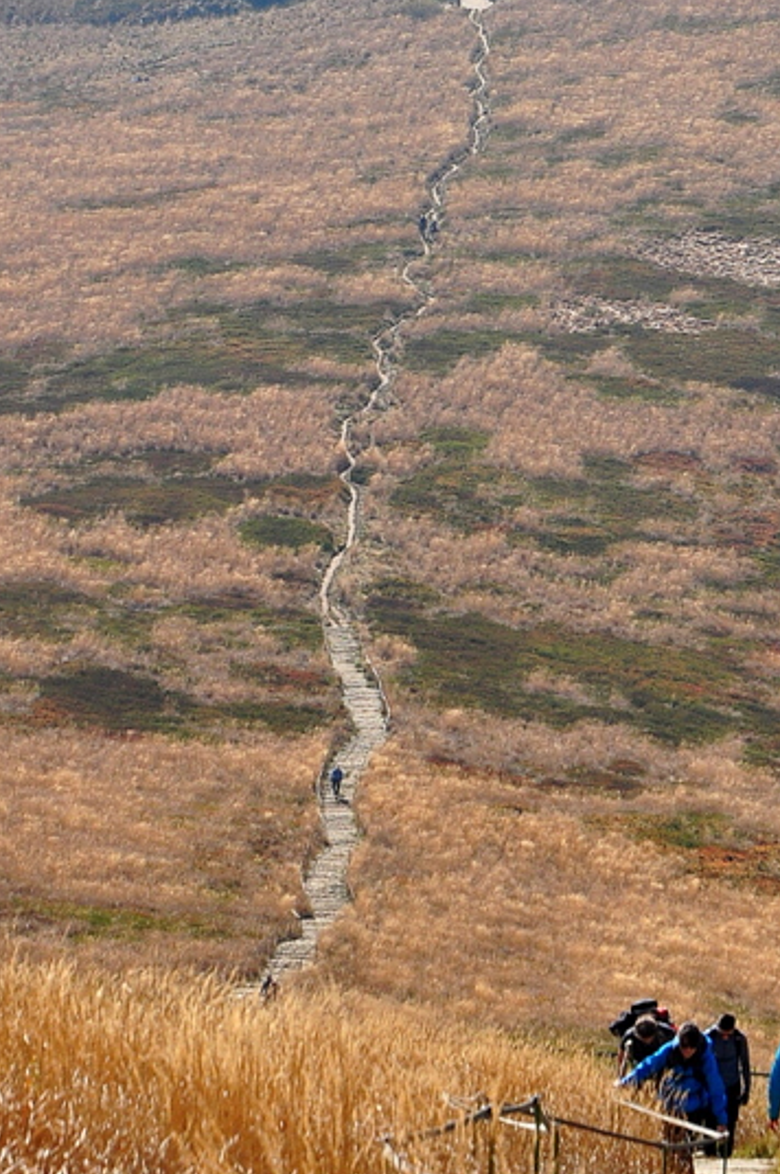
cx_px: 698
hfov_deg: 8.1
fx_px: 5474
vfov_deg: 12.2
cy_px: 361
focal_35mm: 168
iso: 400
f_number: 10
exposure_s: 1/400
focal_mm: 50
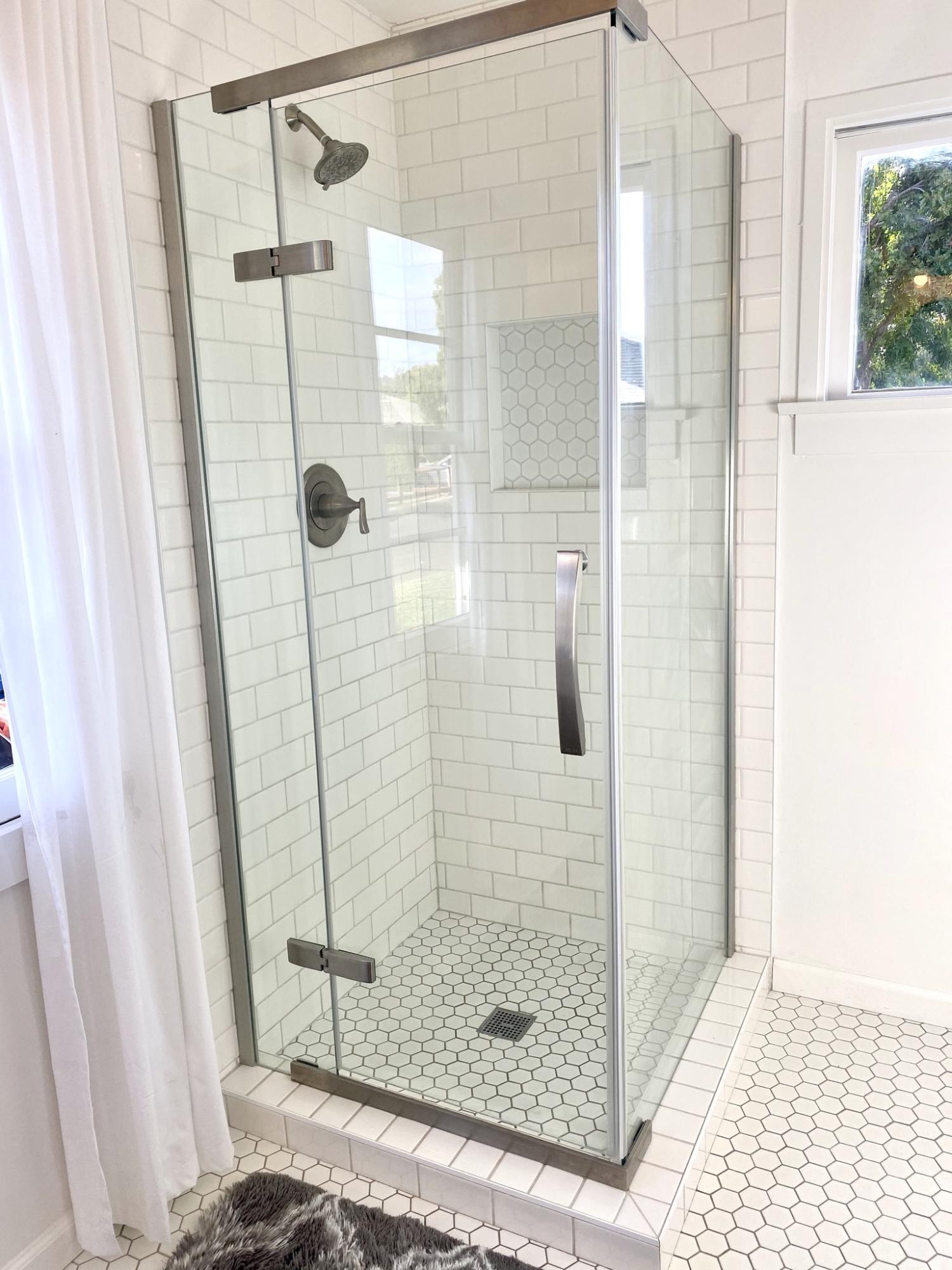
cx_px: 476
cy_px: 635
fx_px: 953
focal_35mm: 26
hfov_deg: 53.1
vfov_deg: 67.3
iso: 32
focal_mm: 4.25
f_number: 1.8
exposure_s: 1/296
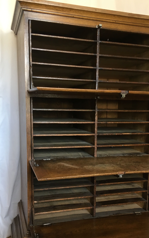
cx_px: 90
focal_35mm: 40
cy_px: 144
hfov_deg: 31.9
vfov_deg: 48.9
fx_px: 260
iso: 100
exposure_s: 1/33
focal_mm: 4.15
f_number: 2.2
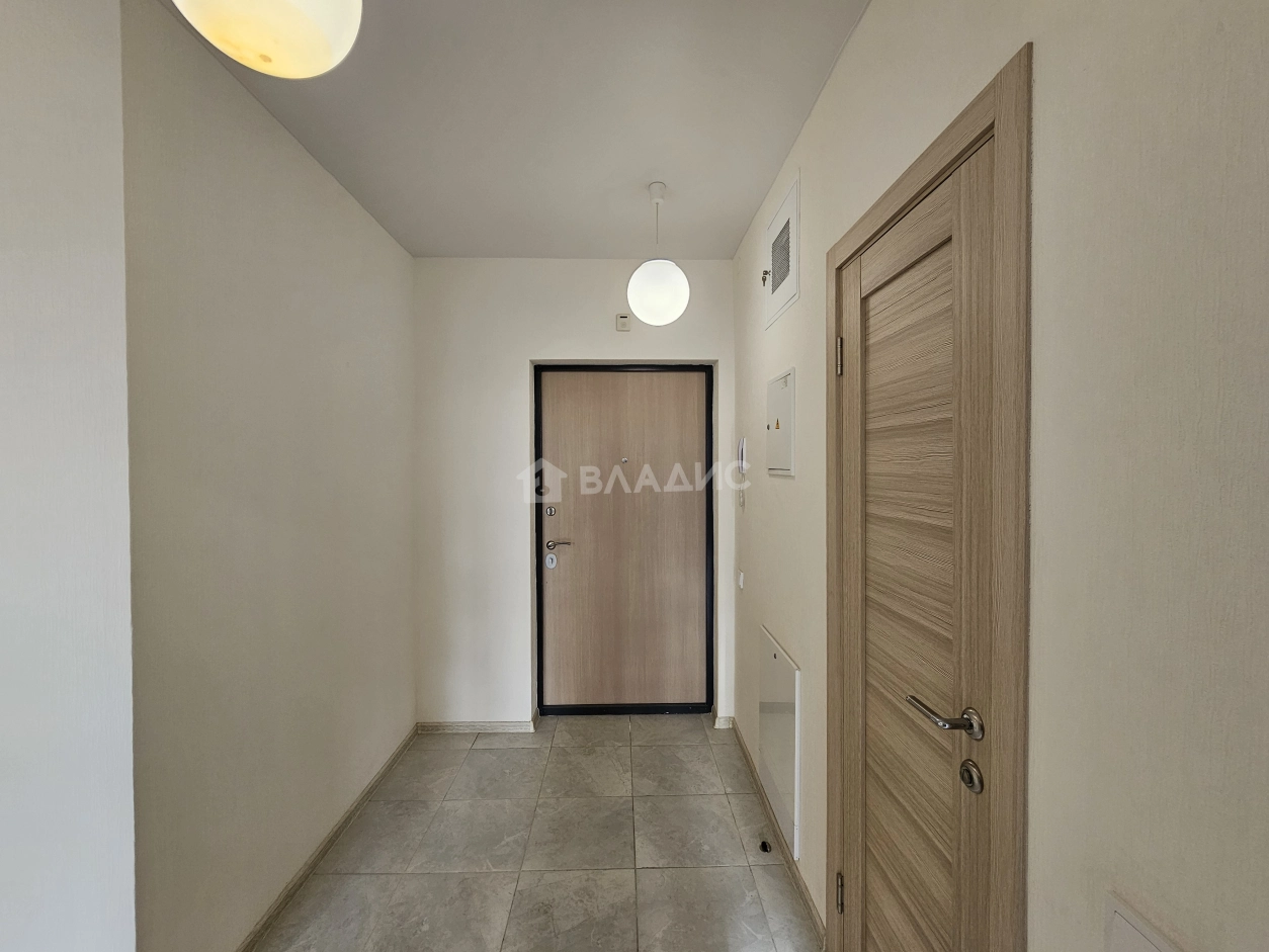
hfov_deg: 106.2
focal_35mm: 13
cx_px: 634
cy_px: 476
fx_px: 477
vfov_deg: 89.9
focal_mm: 2.2
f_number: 2.2
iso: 100
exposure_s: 1/77.4
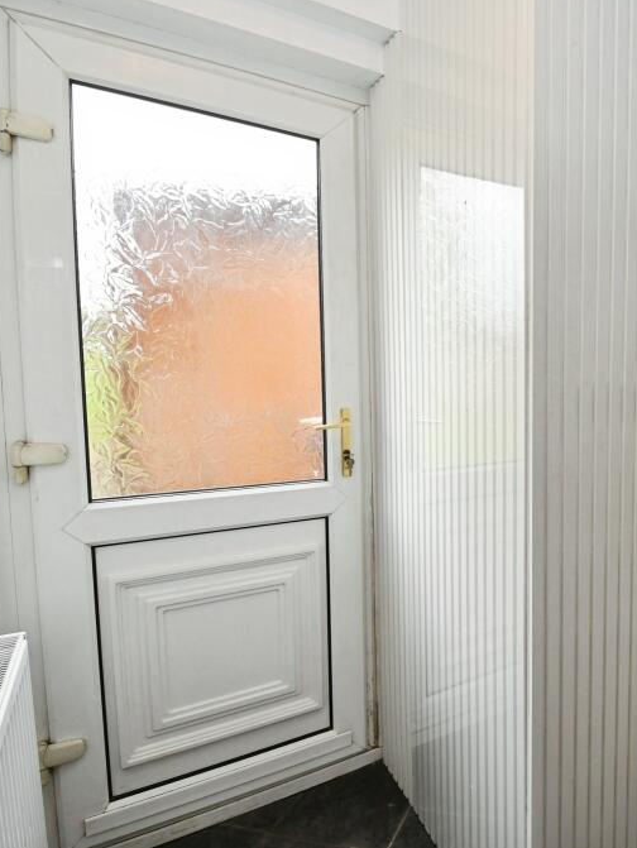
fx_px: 539
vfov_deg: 76.4
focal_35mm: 22
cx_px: 547
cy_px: 419
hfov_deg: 54.9
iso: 800
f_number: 7.1
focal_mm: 10
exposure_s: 1/125
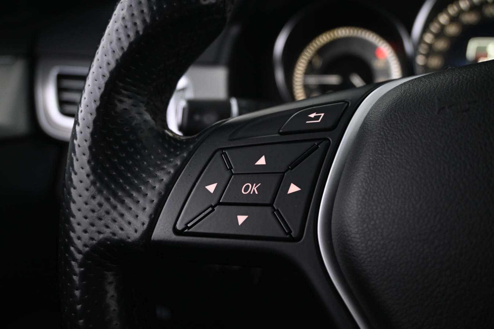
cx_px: 247
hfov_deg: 56.1
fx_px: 463
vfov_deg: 39.1
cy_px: 164
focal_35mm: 34
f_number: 4
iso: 1600
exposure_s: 1/15
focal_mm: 22.5
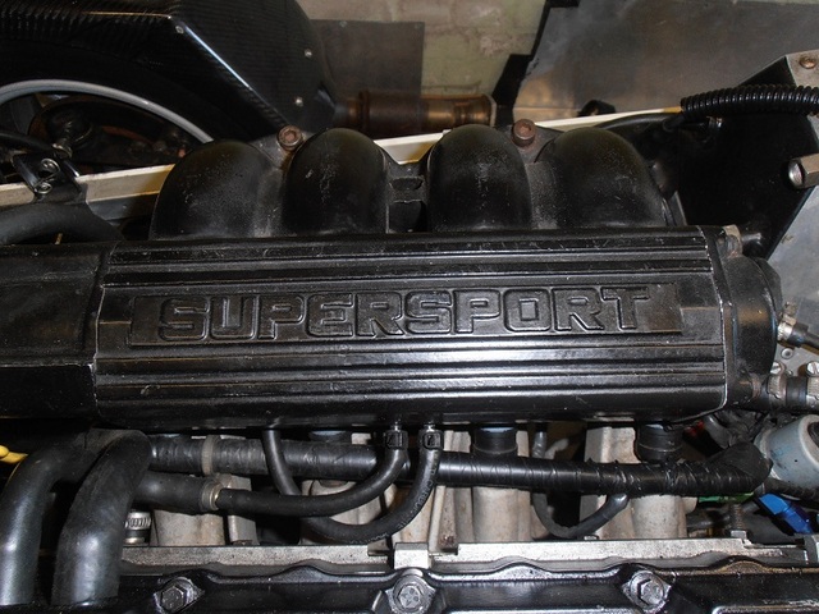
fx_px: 710
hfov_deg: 60.0
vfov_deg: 46.8
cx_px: 410
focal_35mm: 30
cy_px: 307
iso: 125
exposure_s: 1/30
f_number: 3.5
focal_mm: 5.25
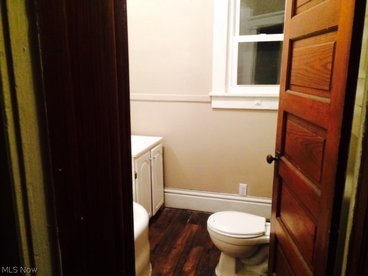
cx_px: 184
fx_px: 319
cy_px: 138
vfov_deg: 46.8
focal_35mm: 30
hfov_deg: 60.0
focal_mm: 4.12
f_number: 2.2
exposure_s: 1/24
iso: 320
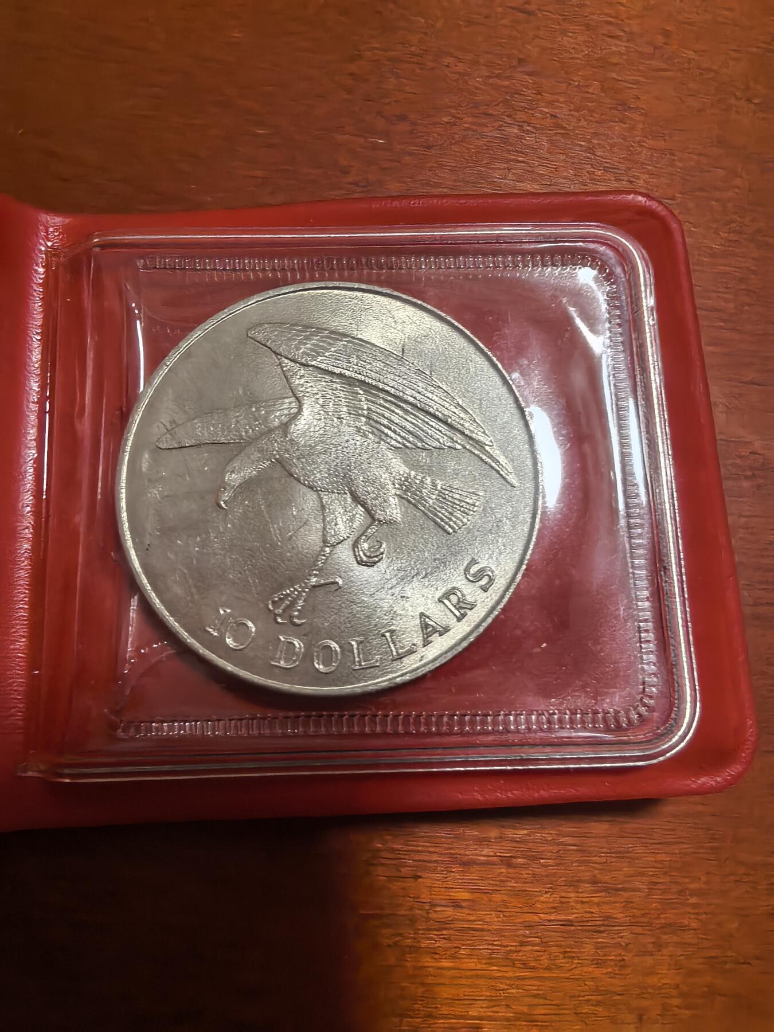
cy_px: 516
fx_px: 716
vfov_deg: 71.6
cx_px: 387
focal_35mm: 24
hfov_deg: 56.8
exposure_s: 1/30
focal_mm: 1.68
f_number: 2.2
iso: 400
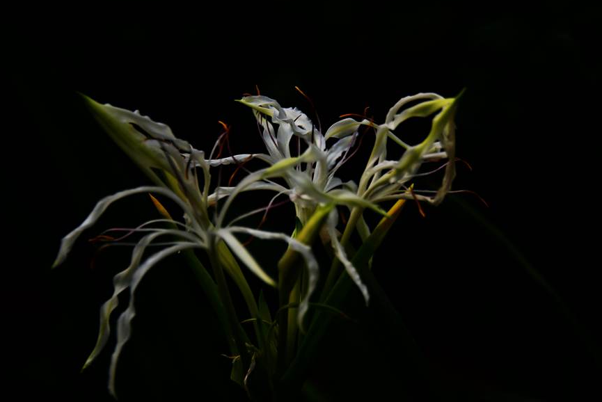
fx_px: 2476
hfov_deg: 13.9
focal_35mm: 148
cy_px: 217
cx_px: 329
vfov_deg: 9.3
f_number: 5.6
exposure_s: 1/1600
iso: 400
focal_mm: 125
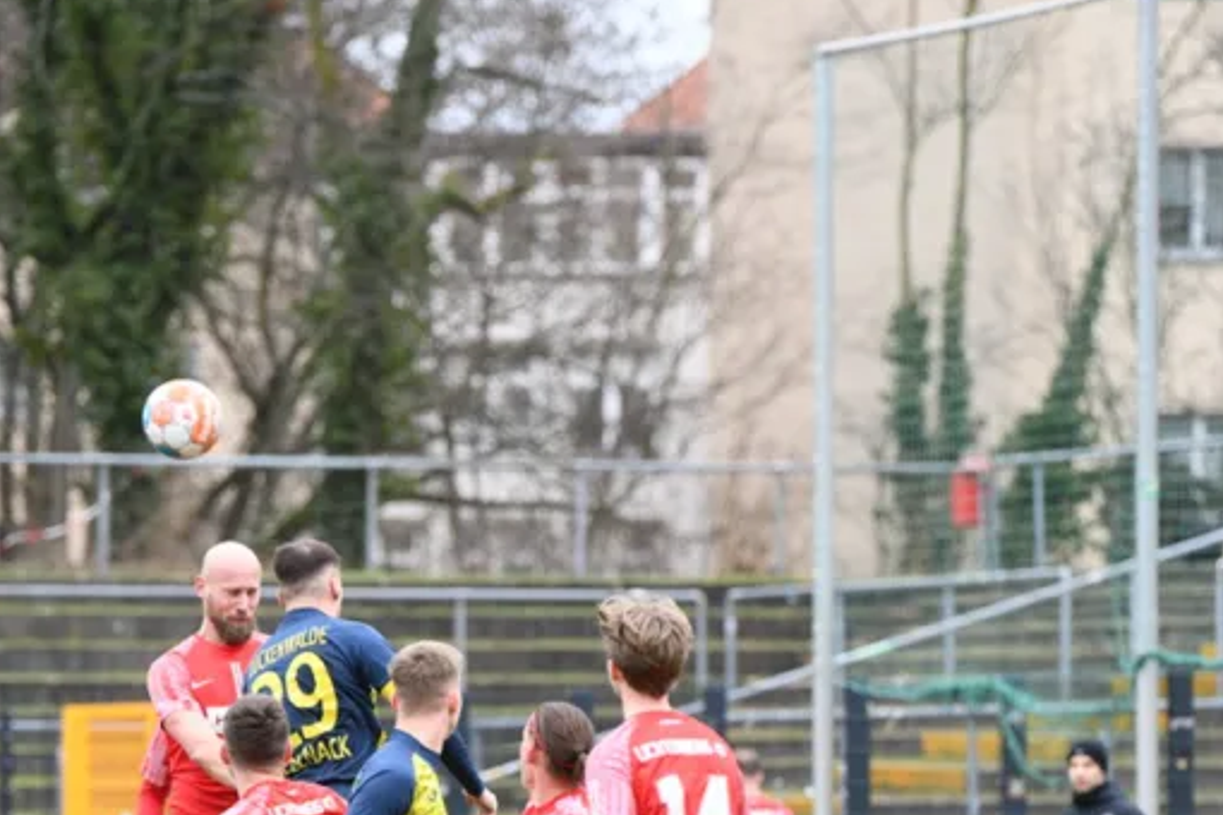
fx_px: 10565
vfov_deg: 4.4
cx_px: 554
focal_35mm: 311
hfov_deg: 6.6
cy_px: 762
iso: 640
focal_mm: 155
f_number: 2.8
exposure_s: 1/1000
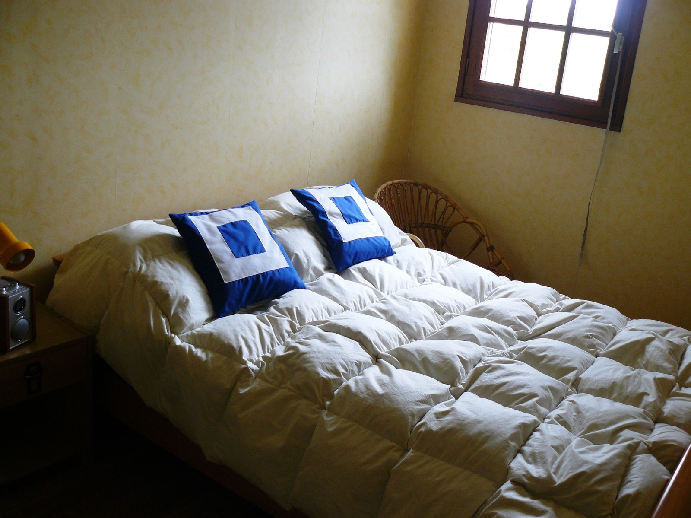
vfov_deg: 39.6
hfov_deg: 51.4
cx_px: 346
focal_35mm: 36
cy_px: 259
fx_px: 718
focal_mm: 6
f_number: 2.8
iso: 100
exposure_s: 1/50
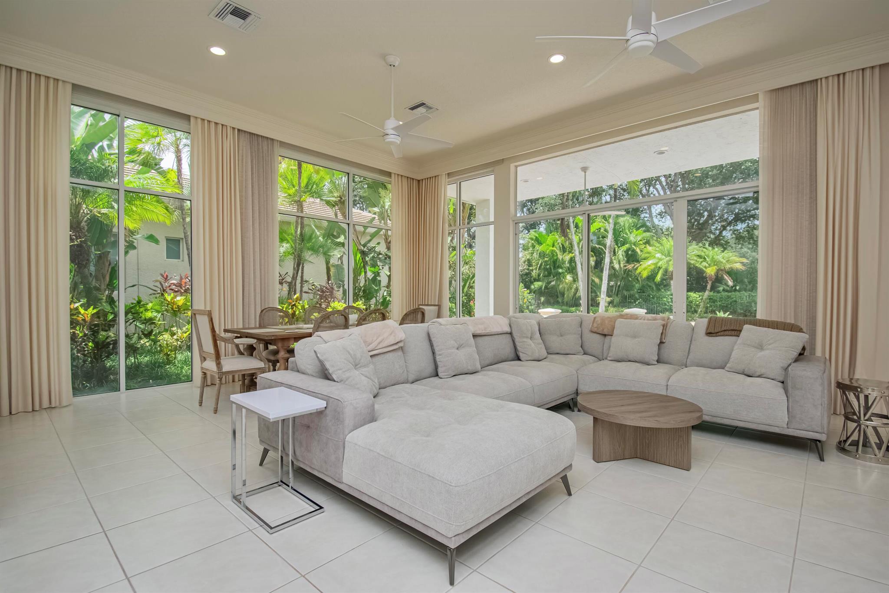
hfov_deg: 95.0
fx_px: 407
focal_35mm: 16
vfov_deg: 72.0
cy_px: 296
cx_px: 444
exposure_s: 1/125
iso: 320
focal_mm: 11
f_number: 5.6
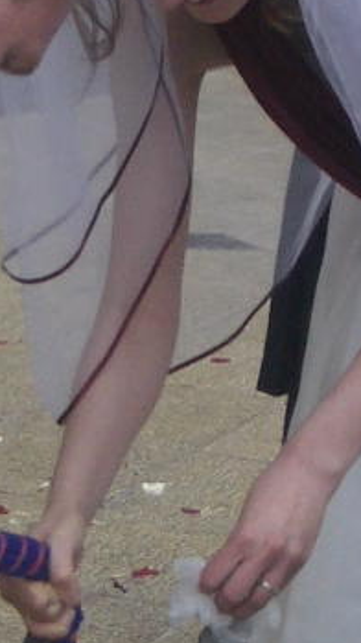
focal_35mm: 175
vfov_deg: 12.3
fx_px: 2982
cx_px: 140
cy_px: 372
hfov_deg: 6.9
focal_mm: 5.8
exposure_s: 1/160
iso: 50
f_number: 2.6
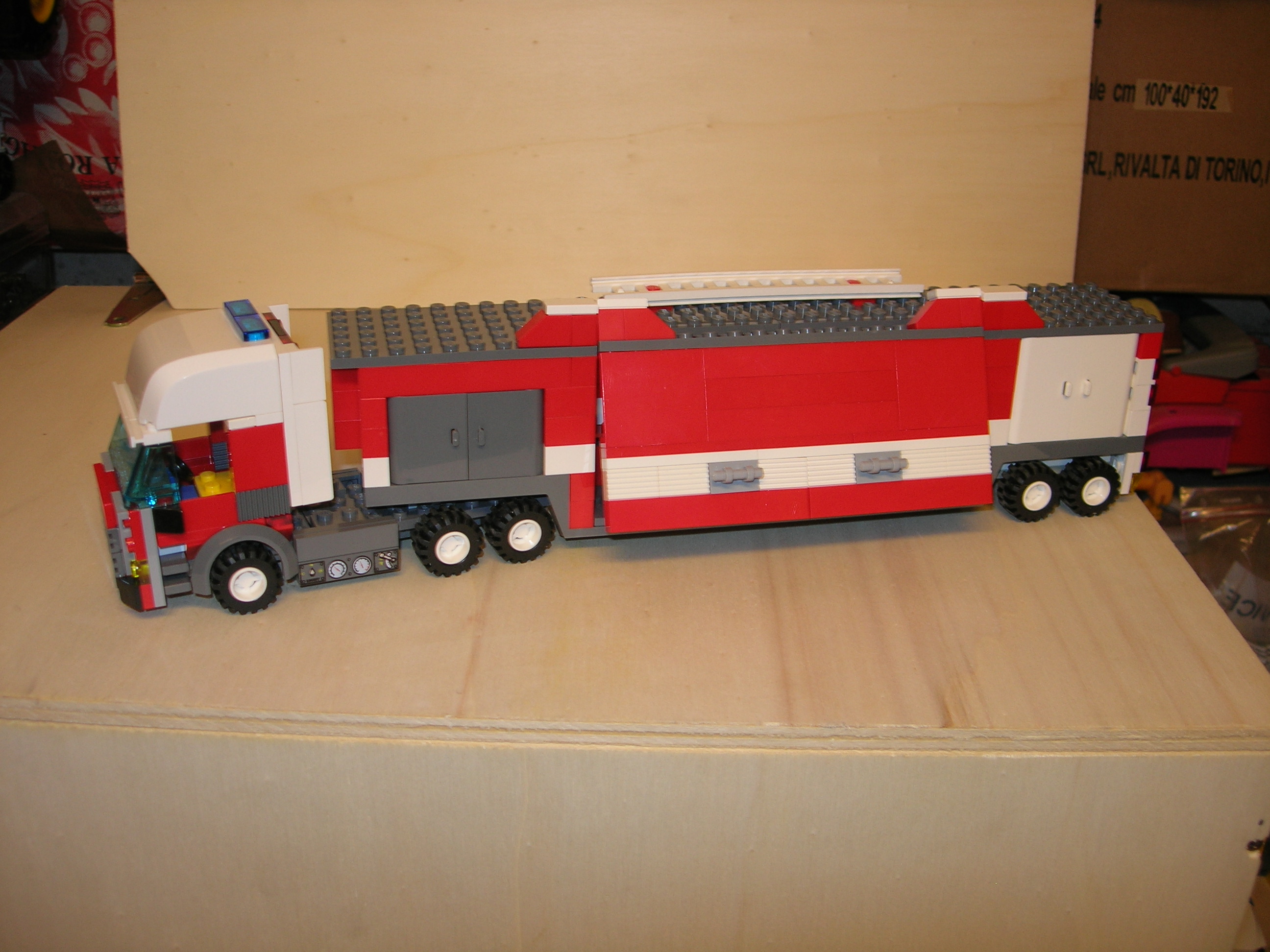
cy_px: 476
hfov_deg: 49.0
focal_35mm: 38
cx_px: 635
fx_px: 1394
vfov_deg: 37.7
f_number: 2.8
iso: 64
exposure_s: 1/30
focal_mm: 7.8
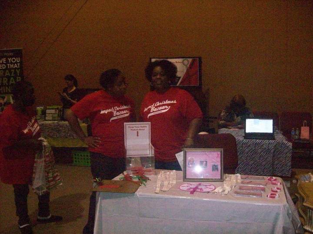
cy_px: 117
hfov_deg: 51.4
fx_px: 325
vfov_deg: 39.6
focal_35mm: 36
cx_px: 156
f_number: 2.7
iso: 800
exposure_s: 1/128
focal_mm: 6
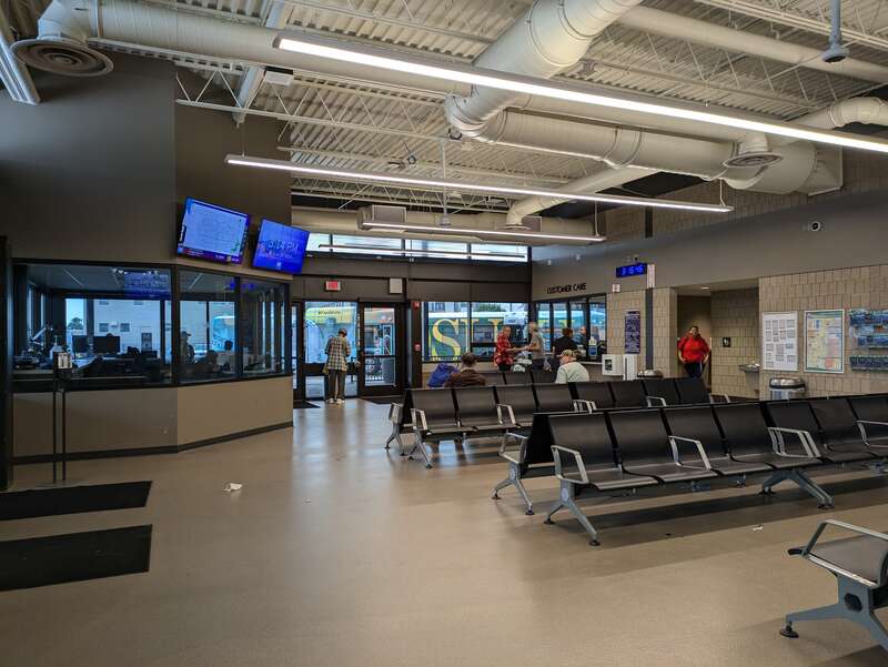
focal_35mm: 25
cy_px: 334
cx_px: 444
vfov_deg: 54.9
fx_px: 642
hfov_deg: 69.4
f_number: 1.89
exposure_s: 1/120
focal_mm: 5.43
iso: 96
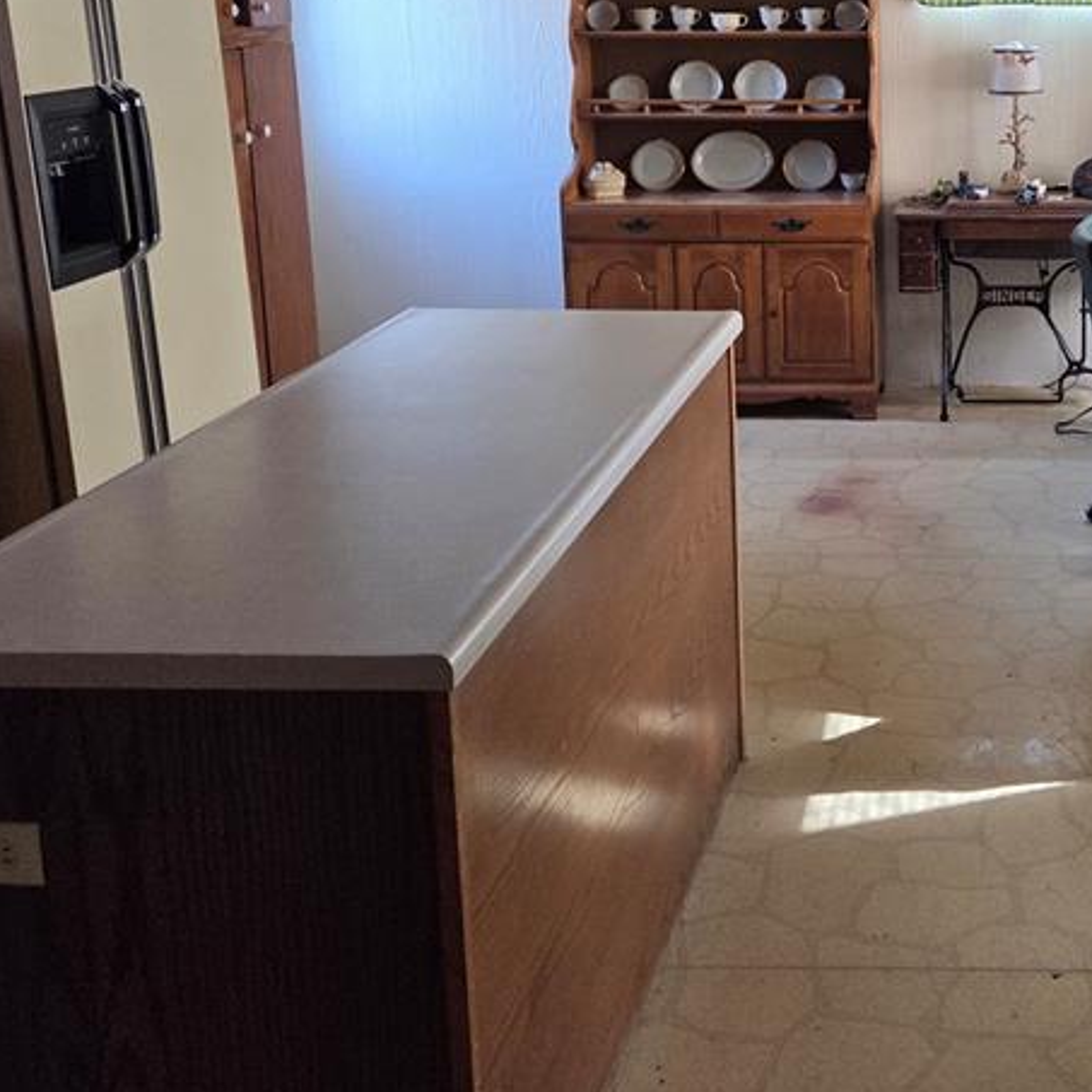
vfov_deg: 36.1
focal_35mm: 46
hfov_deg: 34.9
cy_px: 292
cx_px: 957
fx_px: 1642
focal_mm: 5.4
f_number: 1.8
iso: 200
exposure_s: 1/120
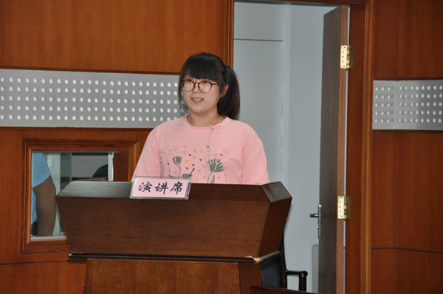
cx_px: 222
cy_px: 147
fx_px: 1935
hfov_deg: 13.1
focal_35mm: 158
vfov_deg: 8.7
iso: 800
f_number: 5.6
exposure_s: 1/60
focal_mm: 105
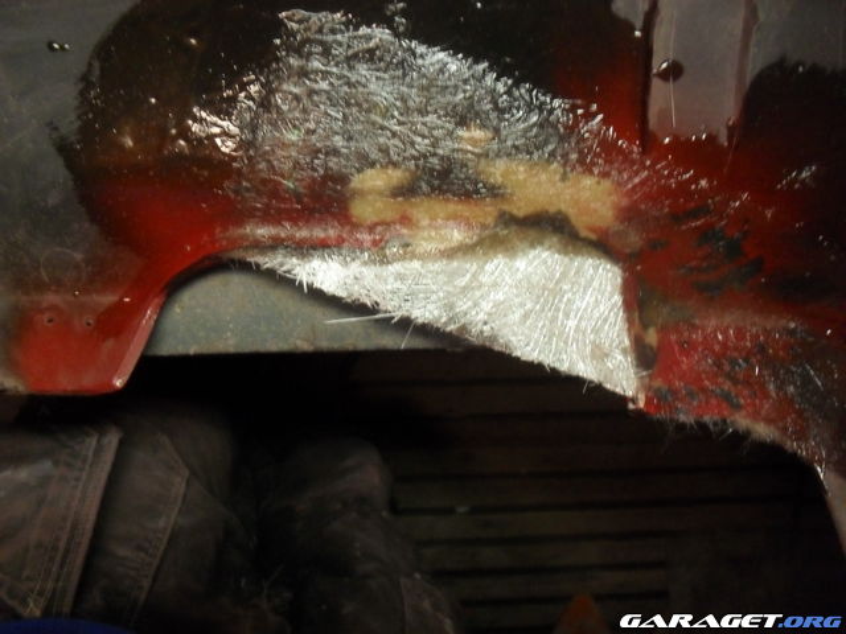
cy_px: 317
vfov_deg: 40.7
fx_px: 855
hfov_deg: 52.6
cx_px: 423
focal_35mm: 35
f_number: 3.2
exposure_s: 1/15
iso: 320
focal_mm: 6.3
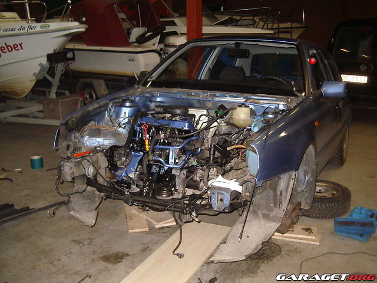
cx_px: 188
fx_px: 414
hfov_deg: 49.0
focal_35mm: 38
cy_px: 142
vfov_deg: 37.7
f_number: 2.6
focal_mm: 5.8
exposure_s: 1/60
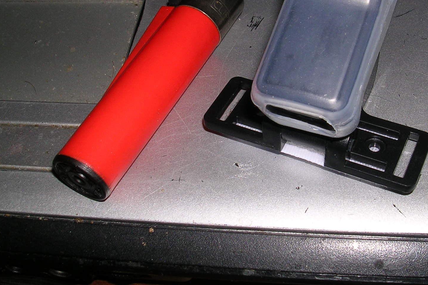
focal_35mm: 56
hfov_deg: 35.4
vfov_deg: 24.0
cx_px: 267
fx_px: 666
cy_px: 80
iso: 50
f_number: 5.6
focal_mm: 5.8
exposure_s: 1/60.1
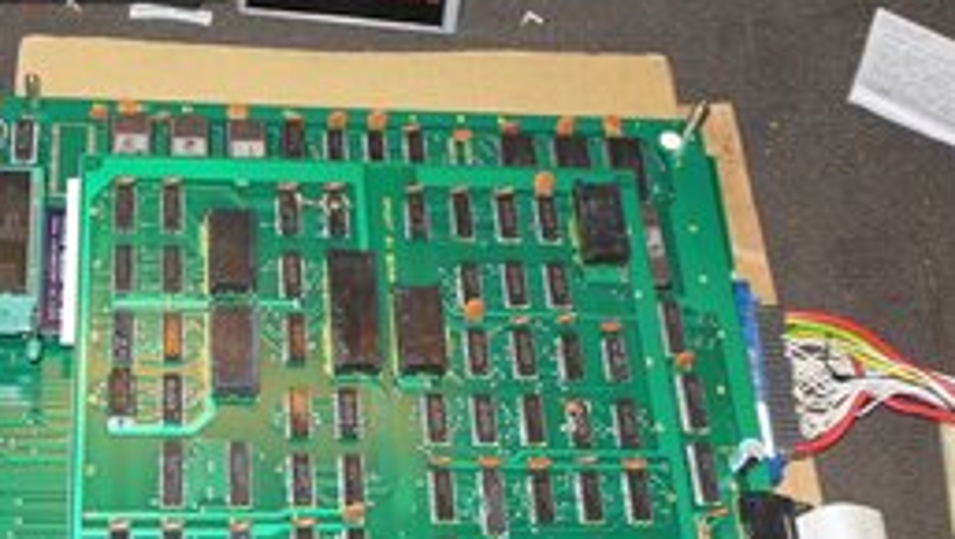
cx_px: 320
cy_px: 264
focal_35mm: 55
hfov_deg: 37.4
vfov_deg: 21.9
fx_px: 1394
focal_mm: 5.2
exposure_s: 1/25
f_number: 3.3
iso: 200
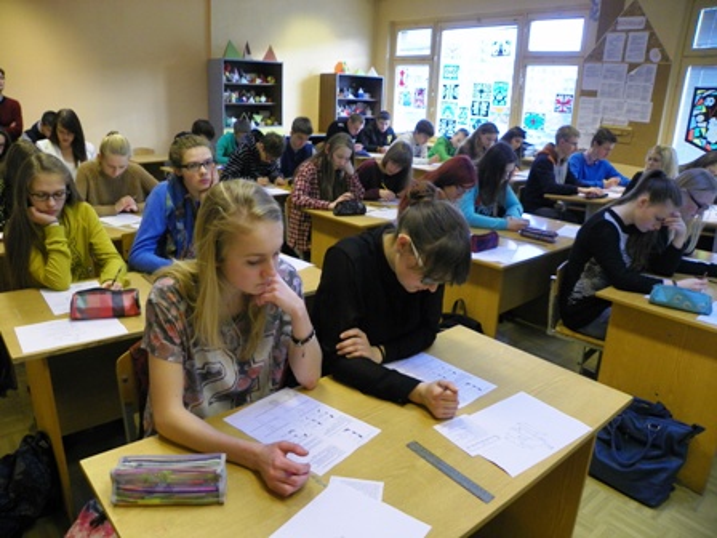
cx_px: 358
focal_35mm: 26
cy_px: 269
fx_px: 539
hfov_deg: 67.3
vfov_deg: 53.1
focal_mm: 4.6
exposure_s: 1/40
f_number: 2.8
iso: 80
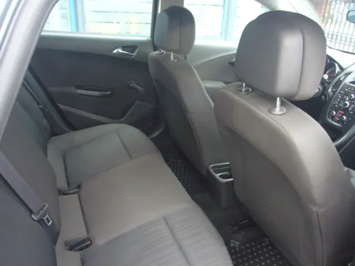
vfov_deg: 49.7
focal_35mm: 28
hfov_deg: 63.4
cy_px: 133
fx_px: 287
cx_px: 178
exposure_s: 1/15
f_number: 2.8
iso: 200
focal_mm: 4.6
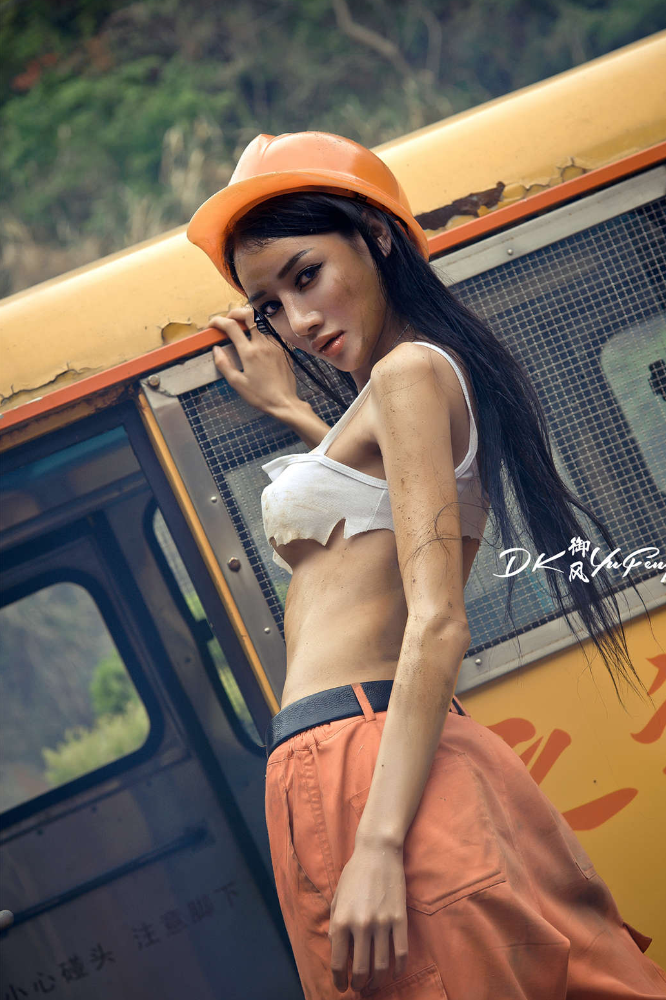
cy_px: 531
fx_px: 2972
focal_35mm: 107
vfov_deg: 19.1
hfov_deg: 12.8
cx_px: 386
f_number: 5
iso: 200
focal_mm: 92
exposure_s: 1/125
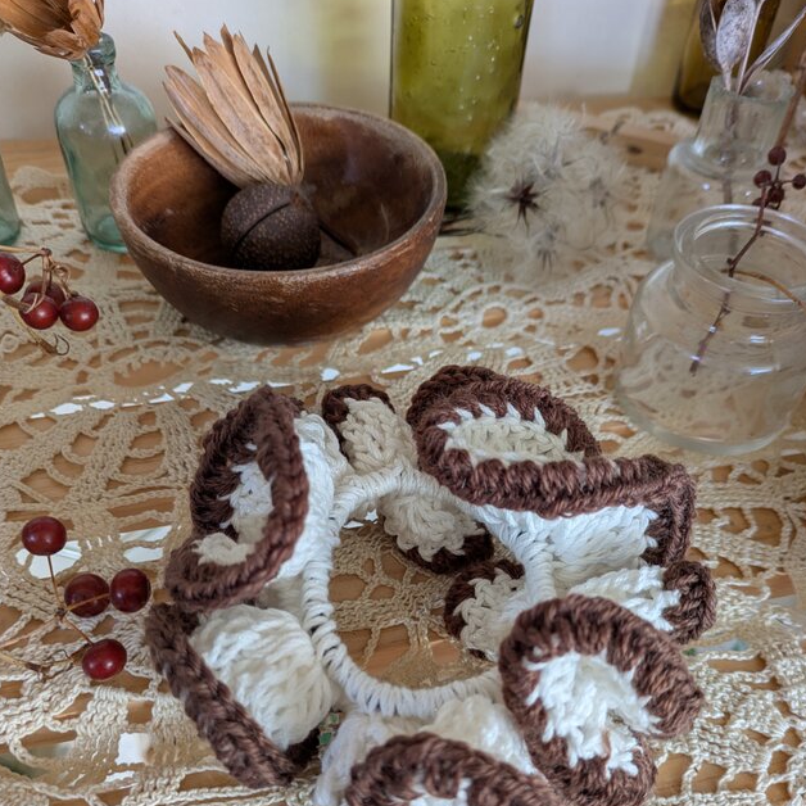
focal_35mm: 30
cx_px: 402
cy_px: 520
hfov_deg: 54.0
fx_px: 790
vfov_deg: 53.2
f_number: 1.89
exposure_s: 1/25
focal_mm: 5.43
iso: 56
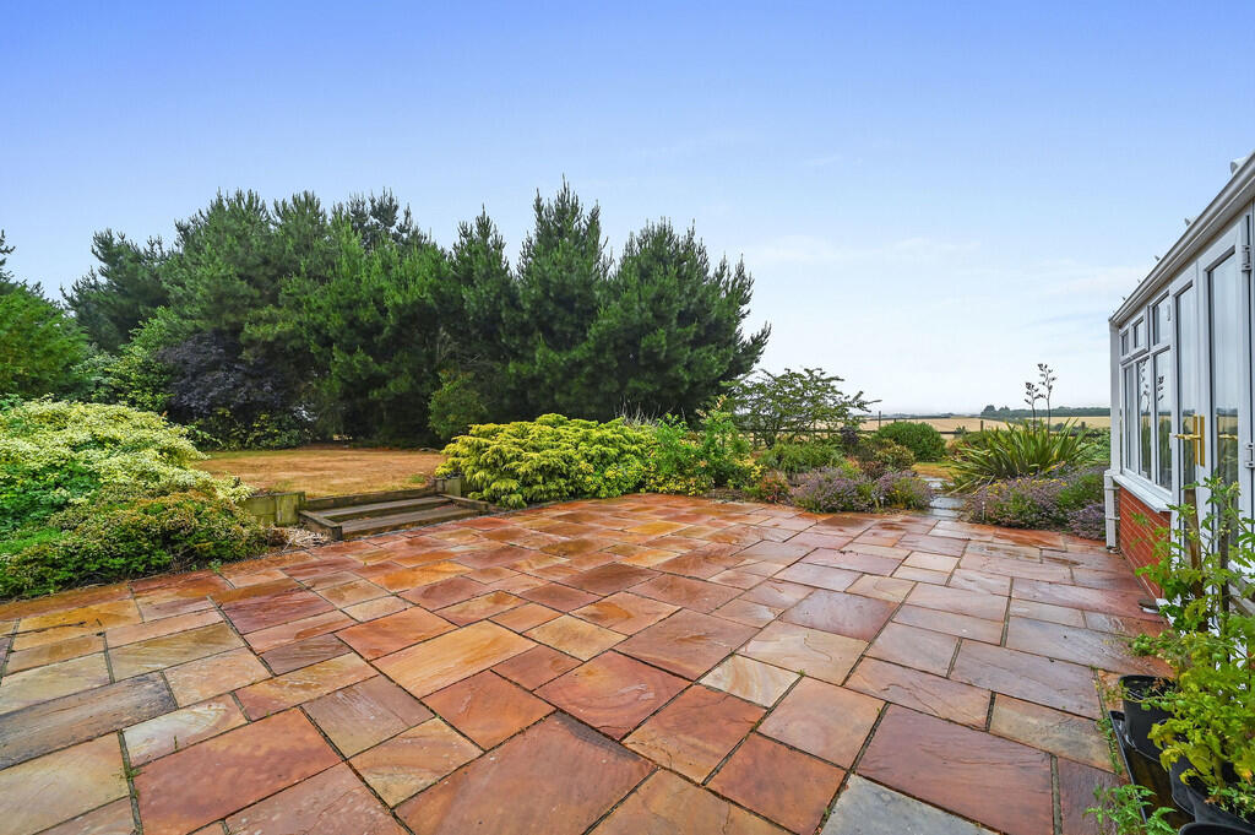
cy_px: 418
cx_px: 628
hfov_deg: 104.3
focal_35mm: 14
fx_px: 488
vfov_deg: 81.1
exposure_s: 1/500
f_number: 8
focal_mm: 14
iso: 500
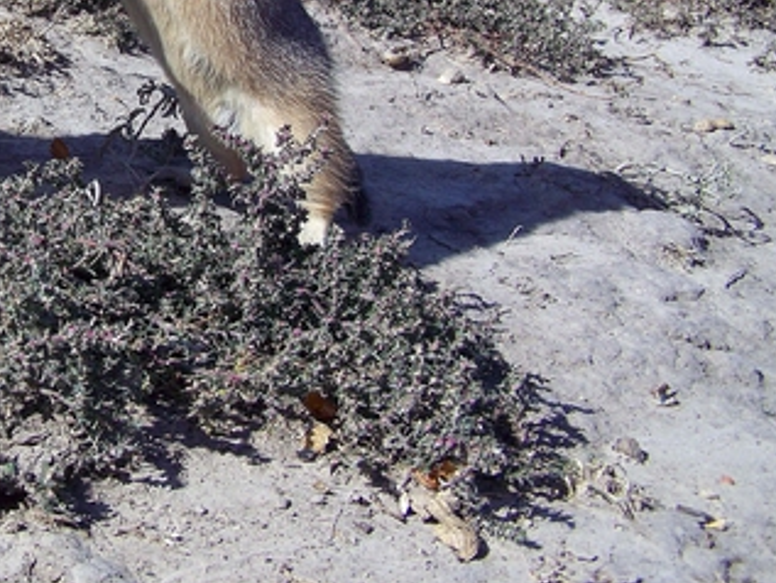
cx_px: 54
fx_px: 1615
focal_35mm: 72
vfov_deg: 20.2
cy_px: 103
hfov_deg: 26.0
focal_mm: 6.3
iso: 64
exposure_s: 1/800
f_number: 4
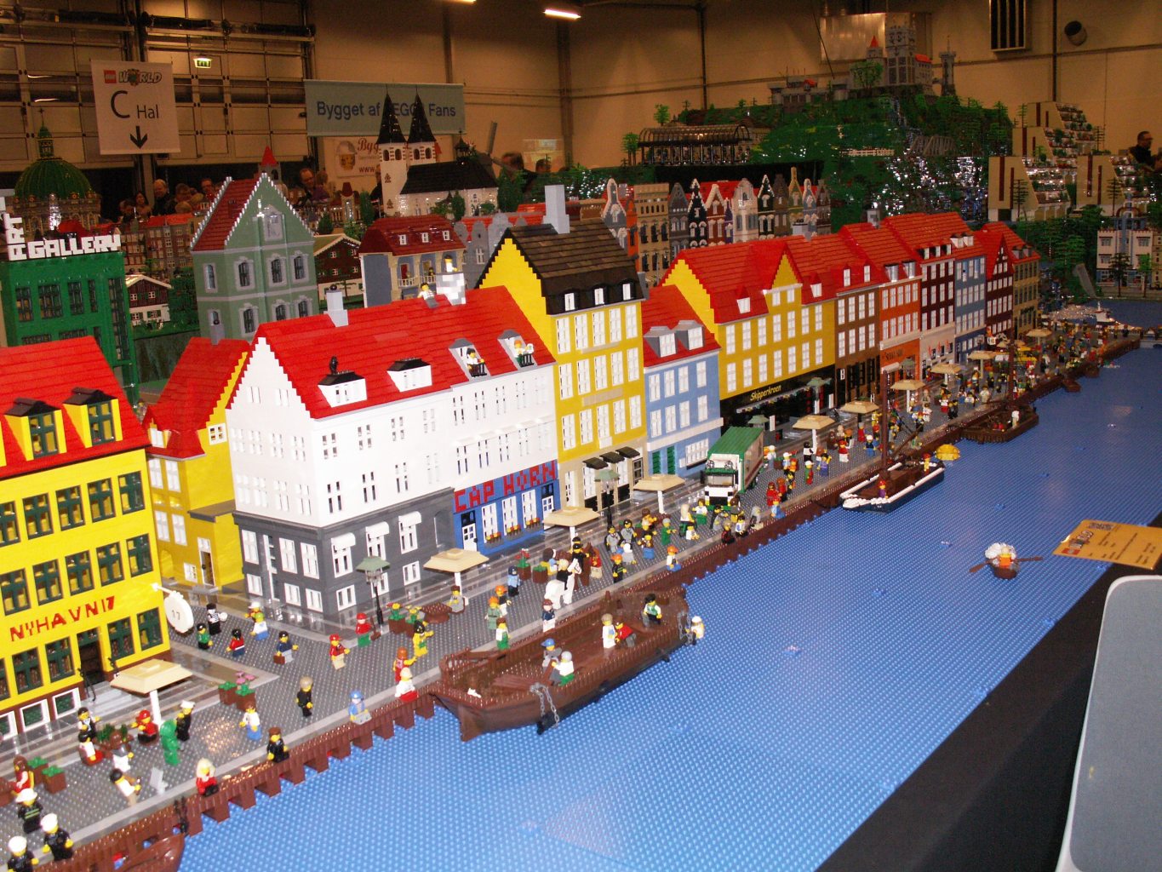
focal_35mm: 35
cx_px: 581
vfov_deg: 40.7
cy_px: 436
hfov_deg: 52.6
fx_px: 1175
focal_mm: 5.86
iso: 160
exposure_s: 1/60
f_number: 2.8
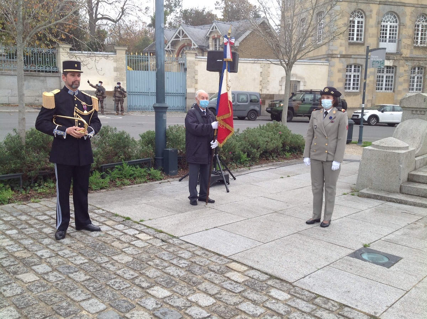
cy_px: 160
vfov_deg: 40.6
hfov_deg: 52.7
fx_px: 431
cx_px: 214
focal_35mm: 35
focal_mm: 4.28
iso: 50
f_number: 2.4
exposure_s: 1/203
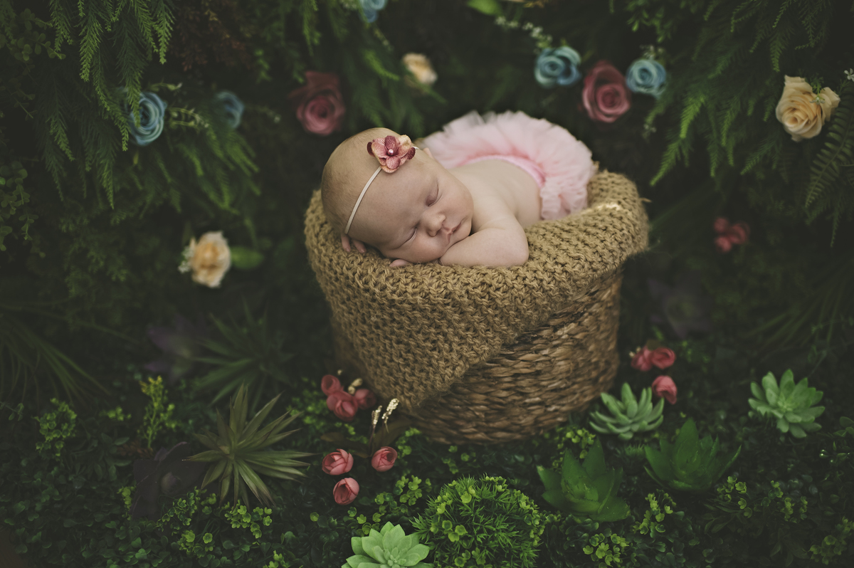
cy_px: 284
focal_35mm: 35
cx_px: 427
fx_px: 830
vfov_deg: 37.8
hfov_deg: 54.5
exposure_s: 1/200
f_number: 1.8
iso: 200
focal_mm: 35
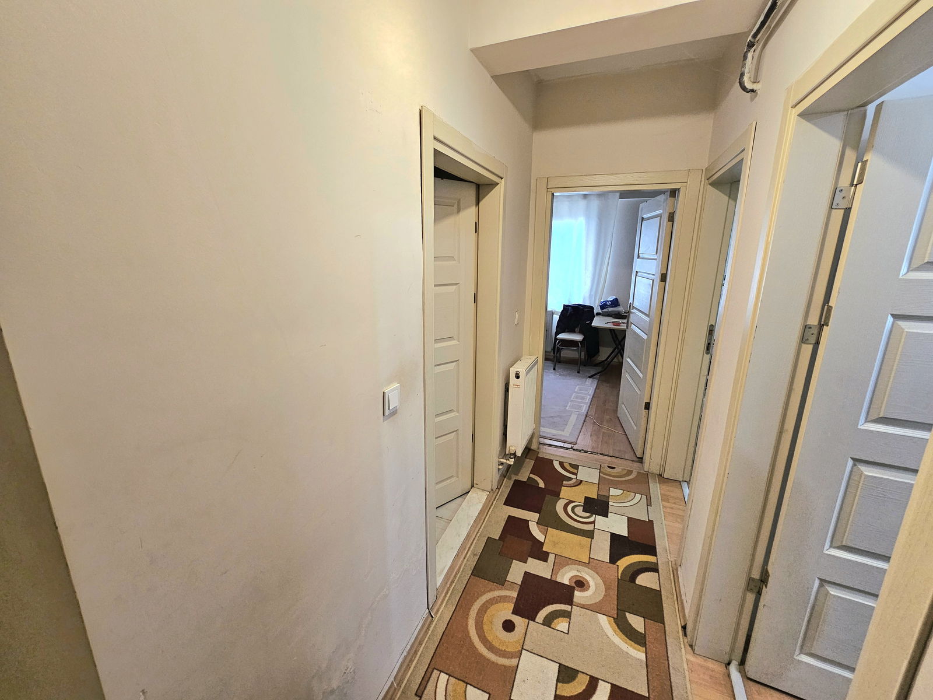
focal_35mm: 13
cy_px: 350
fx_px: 350
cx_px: 466
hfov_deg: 106.2
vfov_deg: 89.9
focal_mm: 2.2
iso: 200
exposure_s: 1/50.3
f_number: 2.2
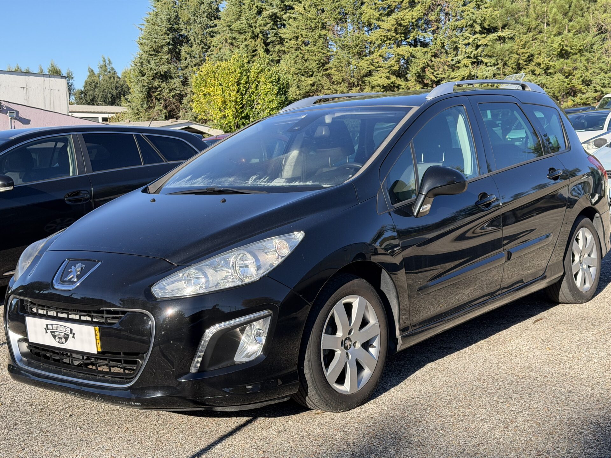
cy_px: 229
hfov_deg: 39.7
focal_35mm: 48
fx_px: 847
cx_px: 306
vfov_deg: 30.3
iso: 100
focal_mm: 6.76
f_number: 1.78
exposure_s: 1/1931
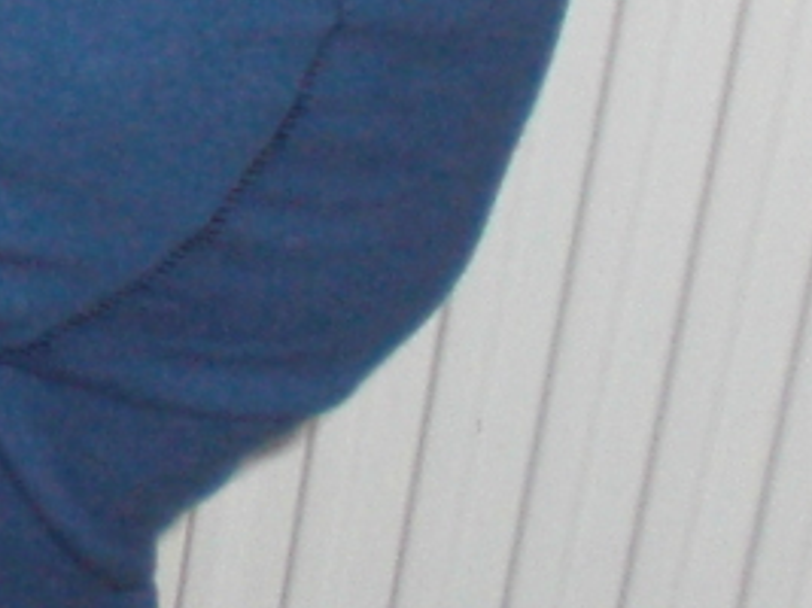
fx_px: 5346
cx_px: -1098
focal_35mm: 228
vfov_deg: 6.3
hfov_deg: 8.1
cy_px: -611
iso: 200
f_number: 3.1
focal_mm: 6.3
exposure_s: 1/60
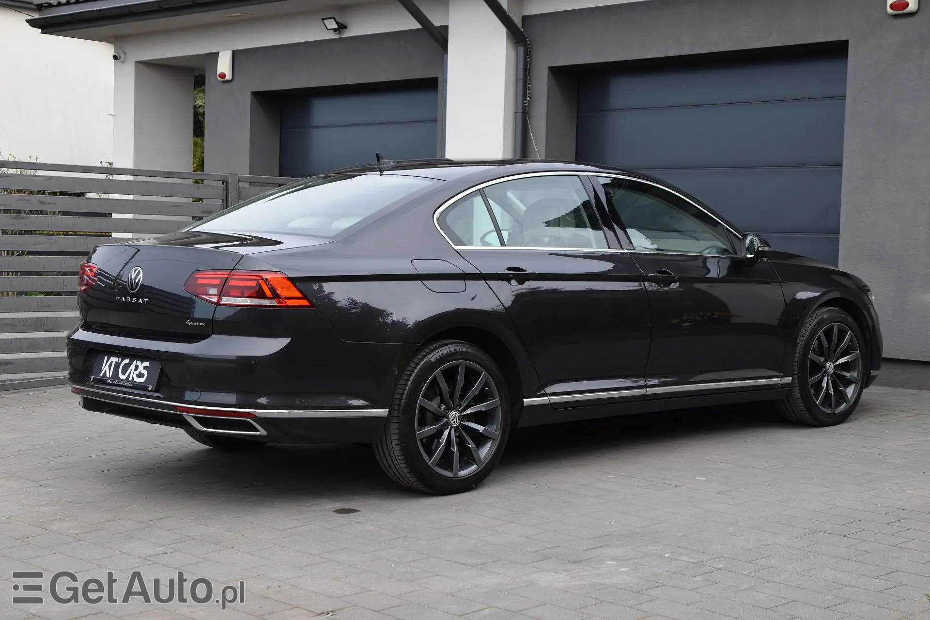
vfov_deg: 23.8
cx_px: 465
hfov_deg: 35.1
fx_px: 1472
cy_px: 310
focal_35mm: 57
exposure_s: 1/250
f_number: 8
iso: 320
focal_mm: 38
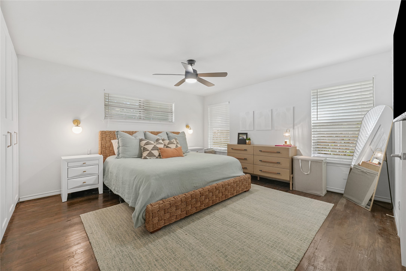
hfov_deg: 104.3
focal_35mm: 14
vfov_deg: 81.2
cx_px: 203
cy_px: 136
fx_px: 158
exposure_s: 1/6
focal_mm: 14
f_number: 9
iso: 500
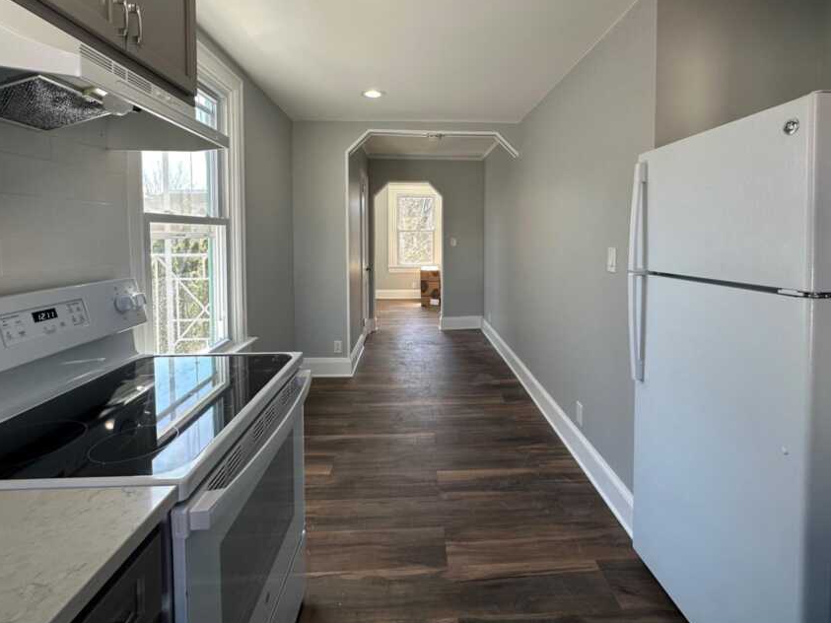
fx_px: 408
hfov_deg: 91.0
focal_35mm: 17
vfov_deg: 73.9
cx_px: 437
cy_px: 247
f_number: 2.2
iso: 80
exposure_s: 1/120
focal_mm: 2.22
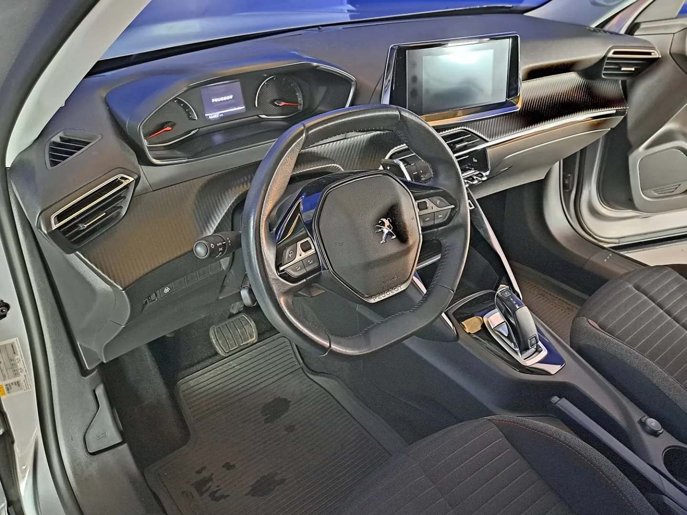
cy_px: 258
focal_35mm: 24
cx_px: 344
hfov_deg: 71.6
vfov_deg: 56.8
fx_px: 476
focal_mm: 5.23
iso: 800
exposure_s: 1/20
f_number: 1.8
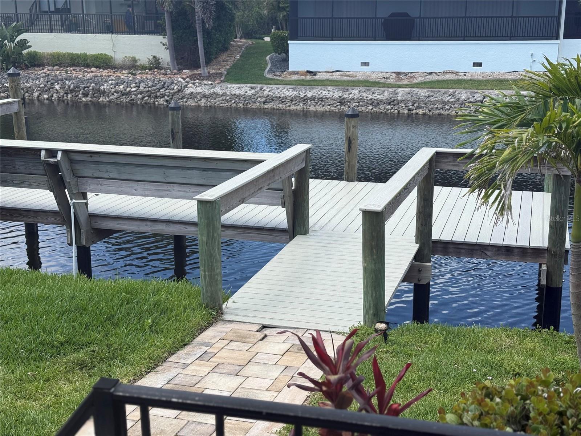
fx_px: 806
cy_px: 218
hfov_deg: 39.7
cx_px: 290
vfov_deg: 30.3
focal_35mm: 48
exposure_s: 1/2577
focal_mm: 6.76
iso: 64
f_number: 1.78
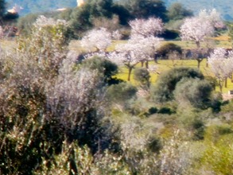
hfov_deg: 3.2
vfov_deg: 2.4
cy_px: 38
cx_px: 188
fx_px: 4141
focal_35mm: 615
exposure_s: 1/200
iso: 100
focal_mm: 52.5
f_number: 5.9
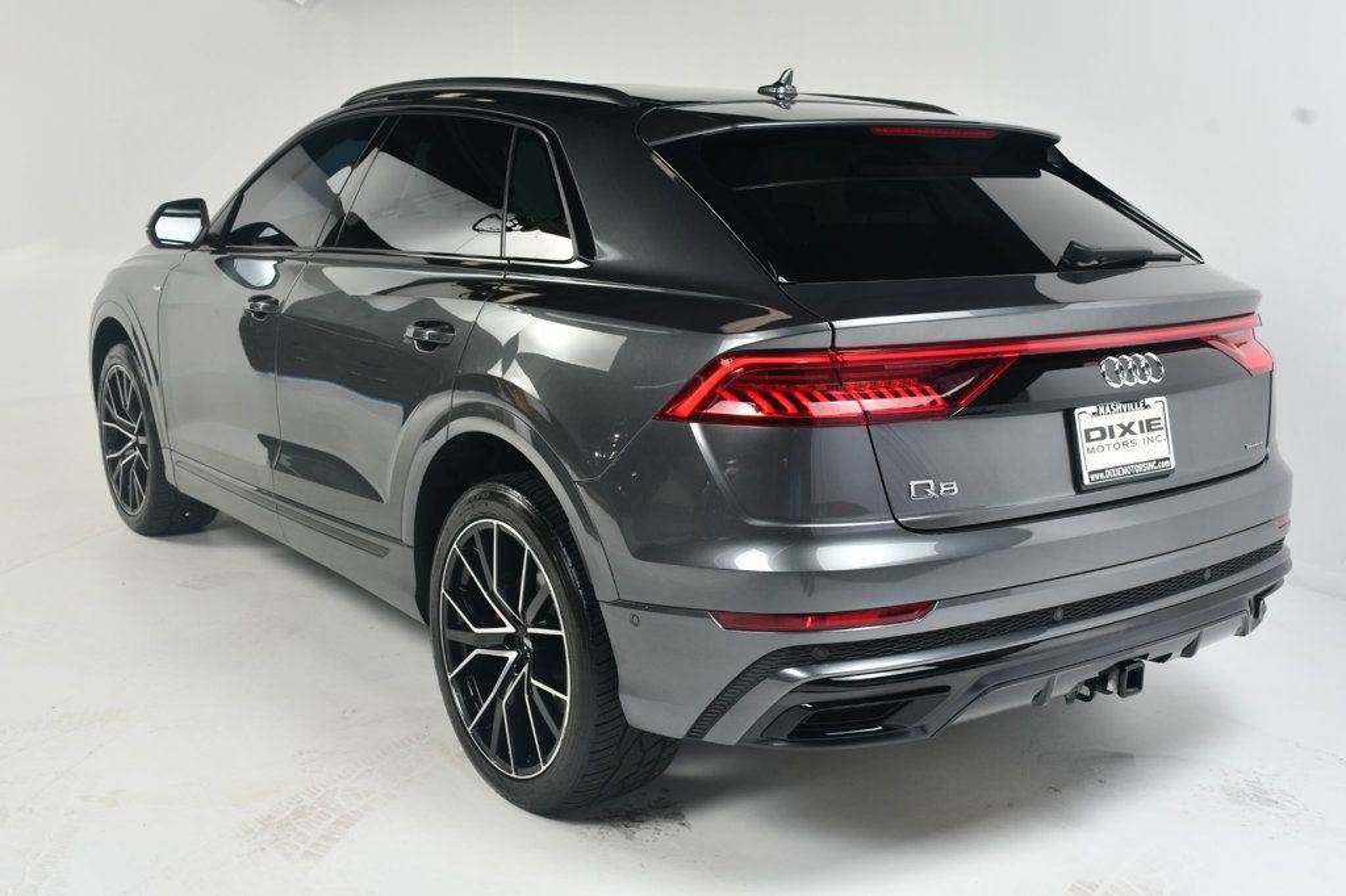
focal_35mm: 39
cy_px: 448
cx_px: 673
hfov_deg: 49.6
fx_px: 1458
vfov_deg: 34.2
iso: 100
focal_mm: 26
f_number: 10
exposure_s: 1/160
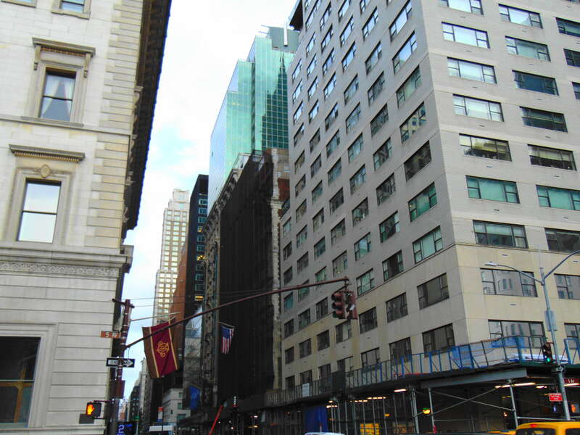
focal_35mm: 33
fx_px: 553
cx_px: 290
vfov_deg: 42.9
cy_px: 218
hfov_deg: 55.4
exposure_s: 1/125
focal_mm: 5.8
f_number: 3.2
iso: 80
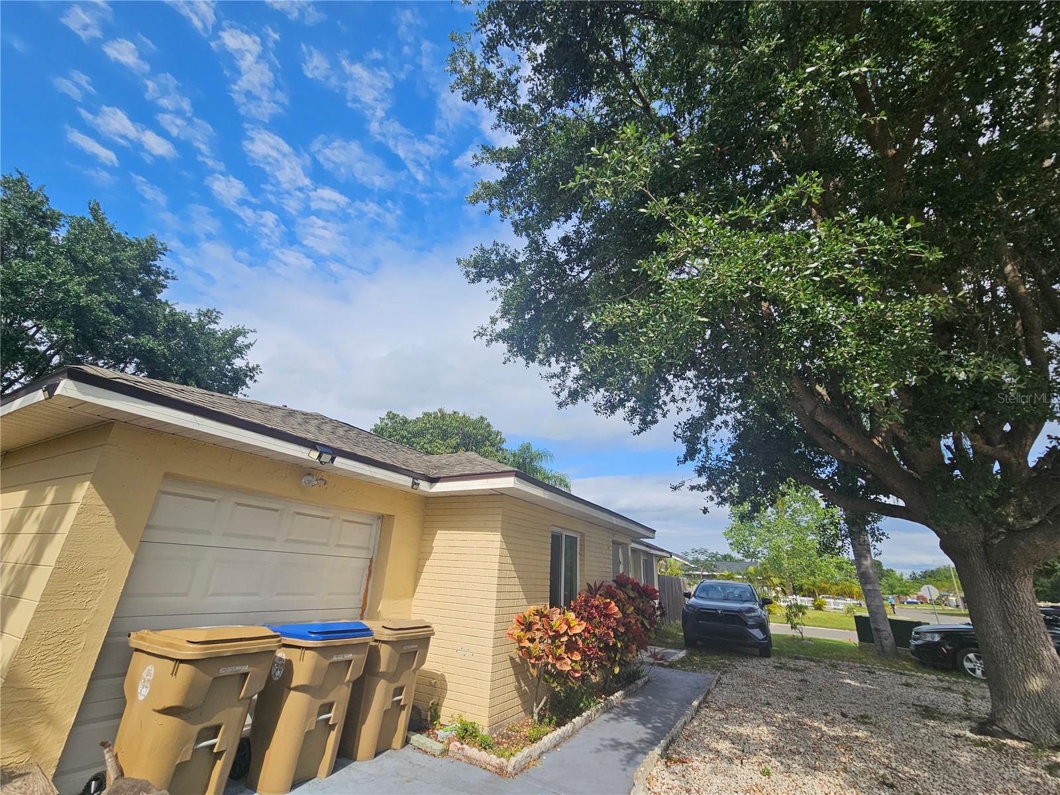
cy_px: 398
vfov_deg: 89.9
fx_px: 398
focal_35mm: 13
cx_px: 530
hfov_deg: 106.2
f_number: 2.2
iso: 50
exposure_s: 1/2510
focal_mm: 2.2
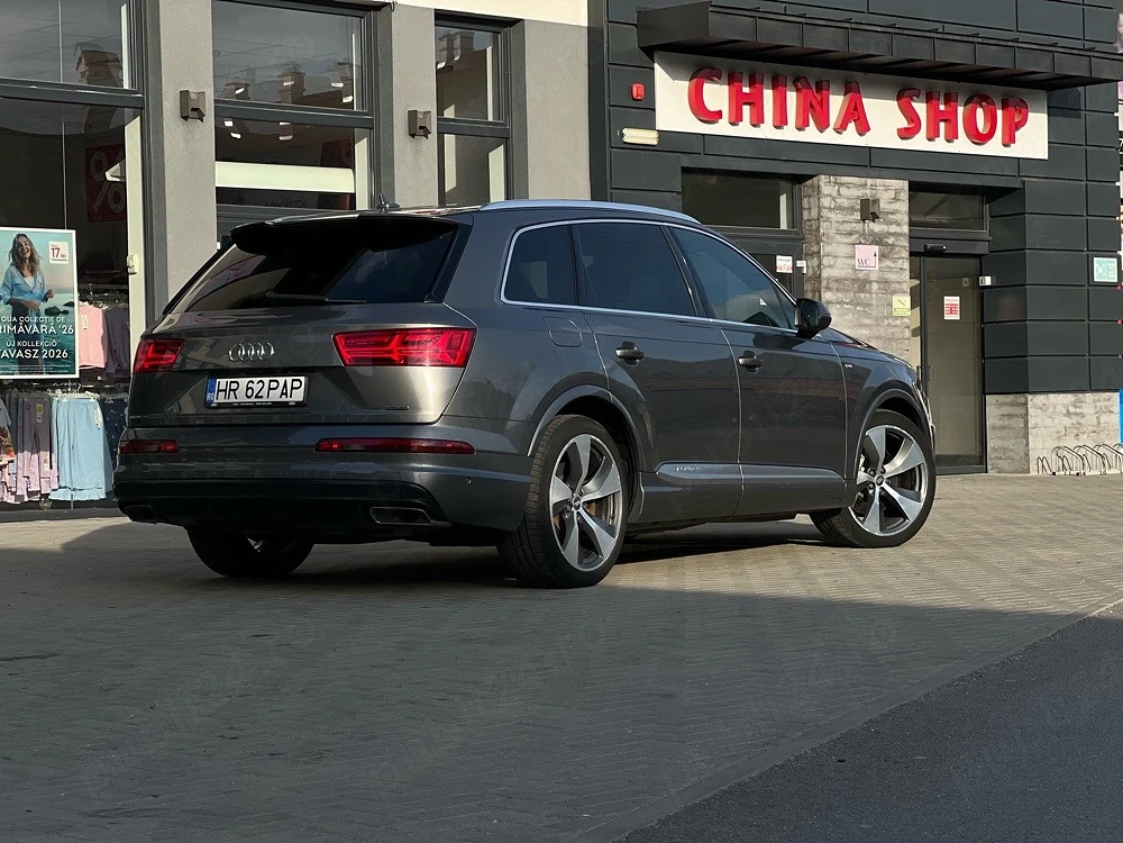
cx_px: 562
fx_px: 2498
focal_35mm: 77
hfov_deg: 25.3
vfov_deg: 19.1
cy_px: 422
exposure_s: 1/483
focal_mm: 9
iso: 32
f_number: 2.8
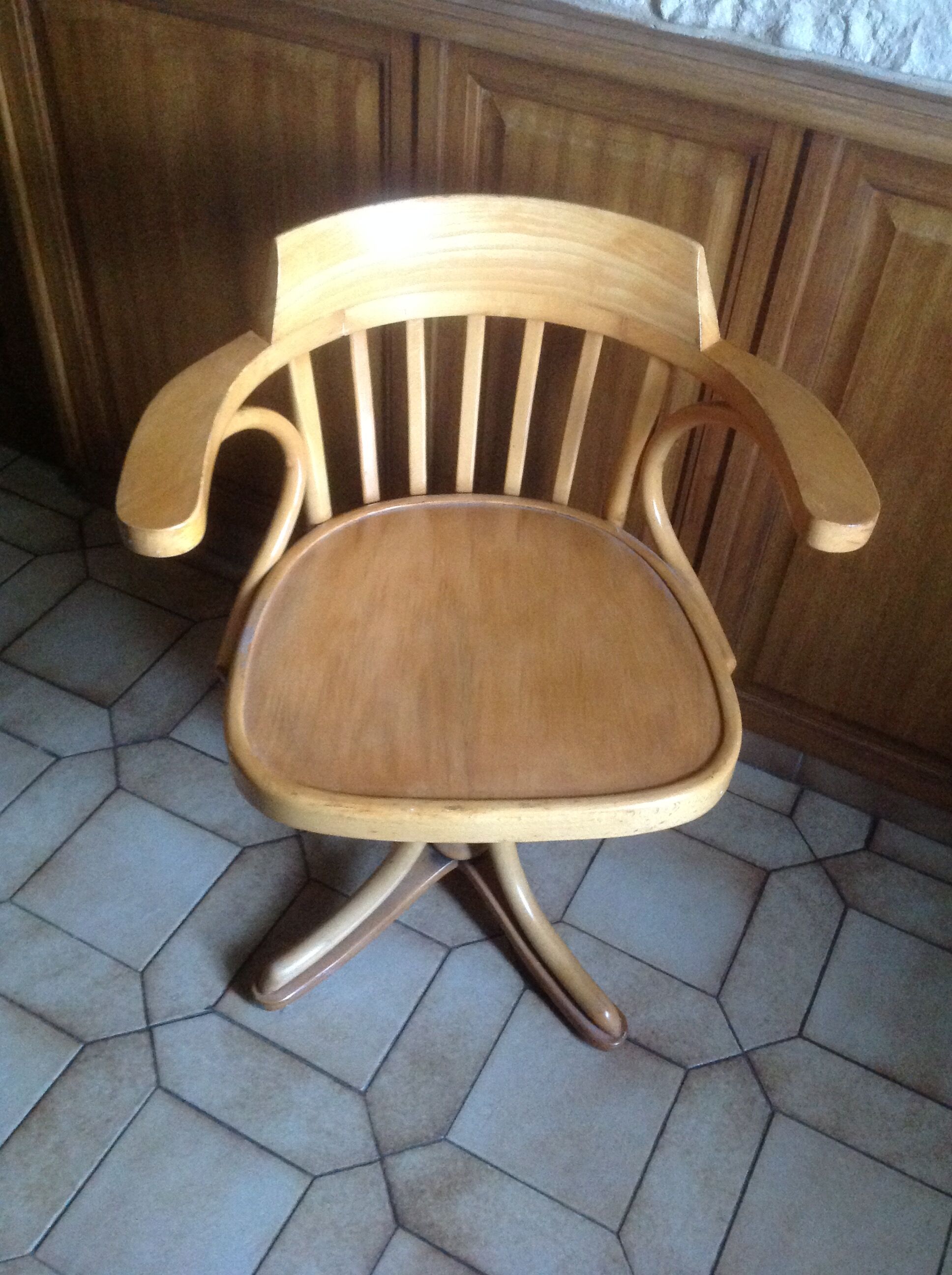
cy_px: 638
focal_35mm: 35
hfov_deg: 40.6
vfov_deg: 52.7
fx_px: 1287
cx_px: 476
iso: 500
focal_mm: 4.28
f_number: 2.4
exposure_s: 1/15
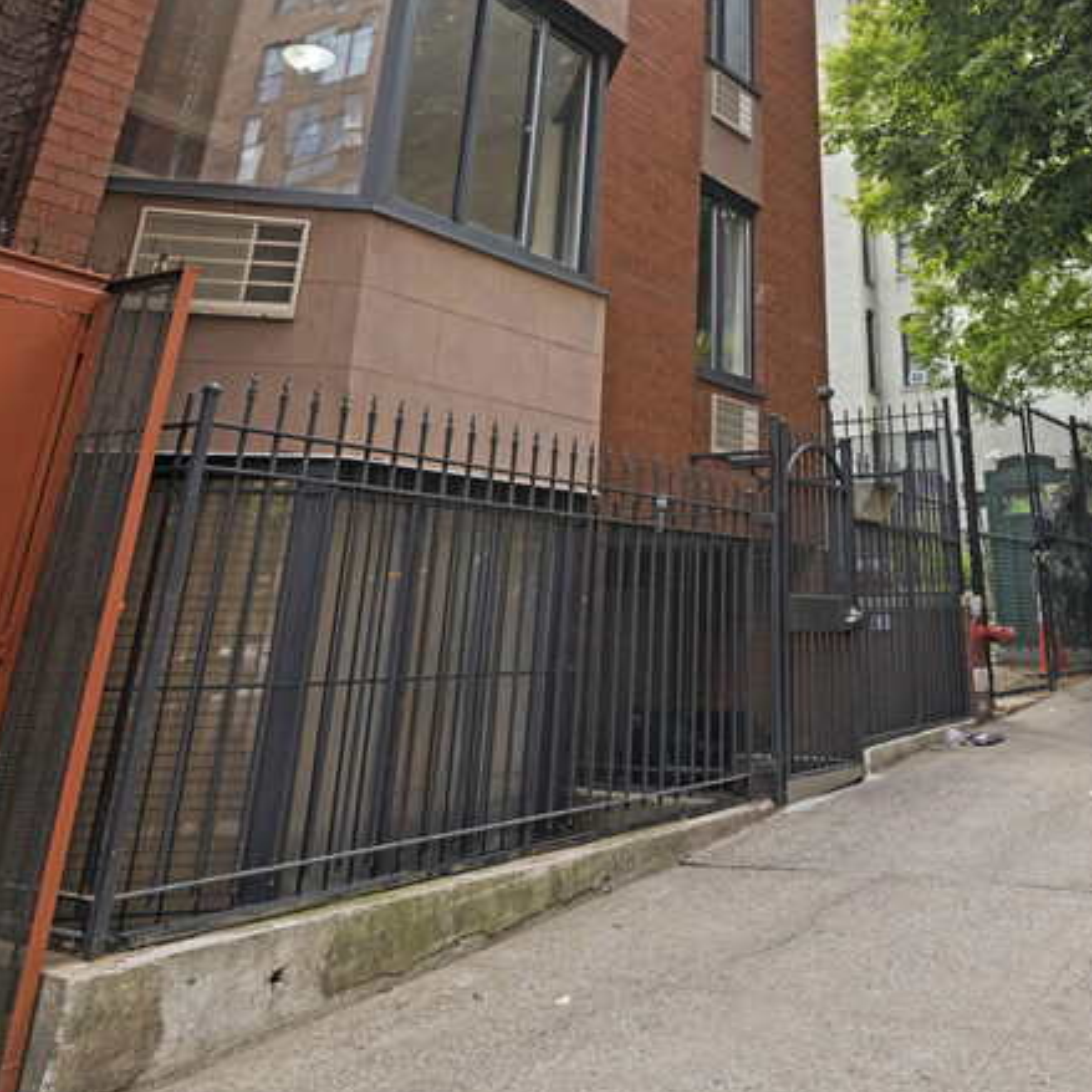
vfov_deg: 44.2
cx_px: 765
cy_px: -15
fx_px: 1106
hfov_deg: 51.1
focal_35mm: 31
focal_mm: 16
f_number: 11
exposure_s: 1/25
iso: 200
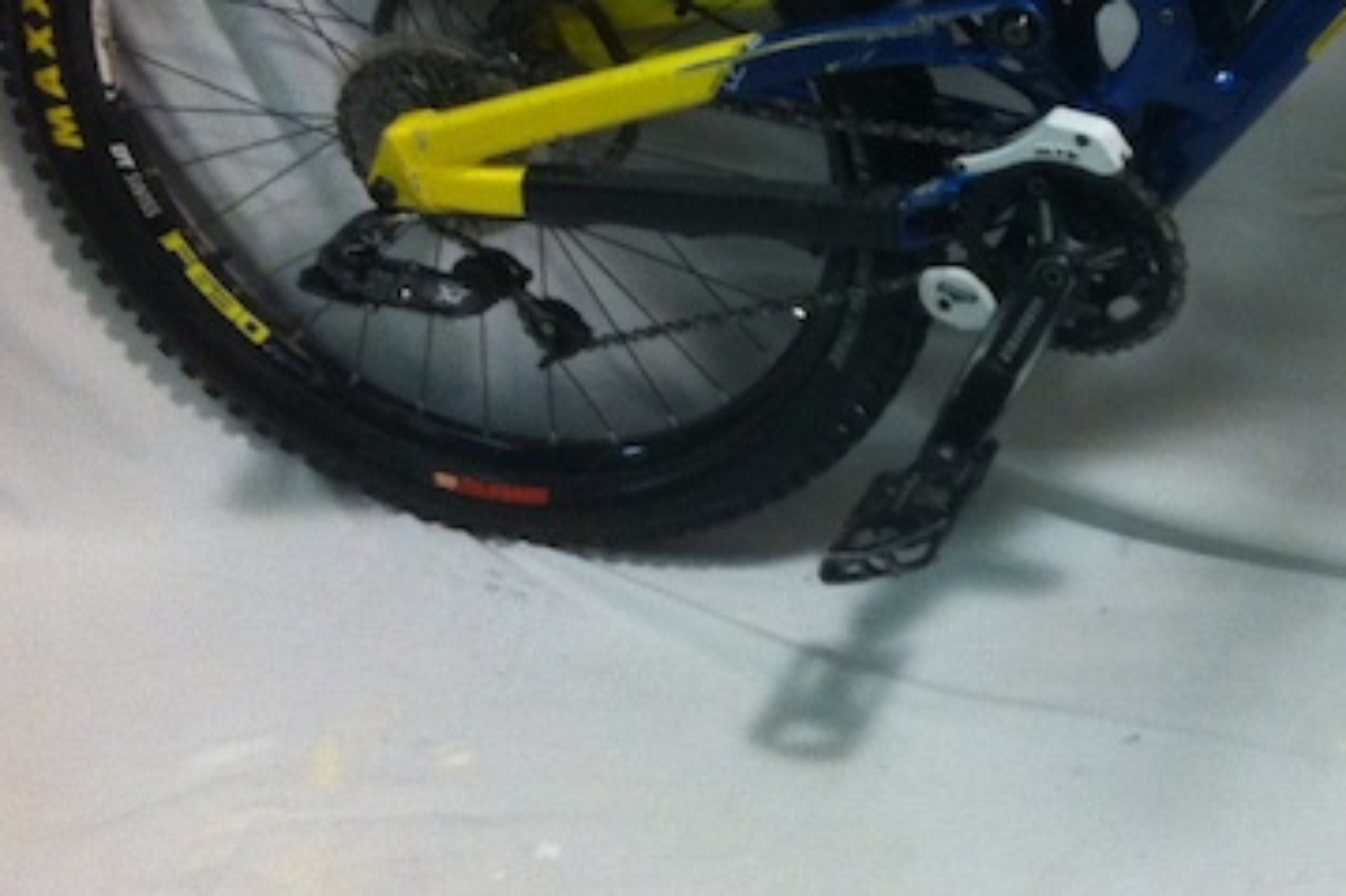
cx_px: 1440
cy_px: -7
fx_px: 3027
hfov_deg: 23.7
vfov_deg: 16.5
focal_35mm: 81
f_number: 2.8
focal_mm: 3.85
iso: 160
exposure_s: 1/15
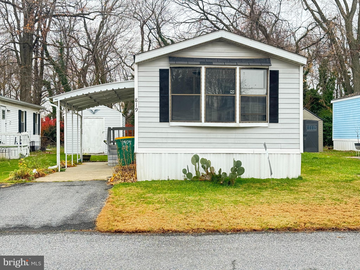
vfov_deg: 30.3
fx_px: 499
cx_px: 180
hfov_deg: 39.7
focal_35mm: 48
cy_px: 135
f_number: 1.78
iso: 80
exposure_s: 1/157
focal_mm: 6.76
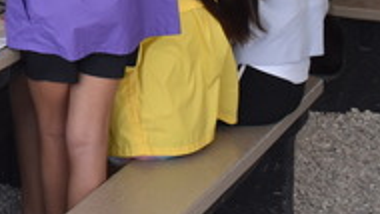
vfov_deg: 7.5
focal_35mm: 157
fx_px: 1582
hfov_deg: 13.2
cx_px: -132
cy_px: -143
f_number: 8
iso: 280
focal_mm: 34
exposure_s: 1/250
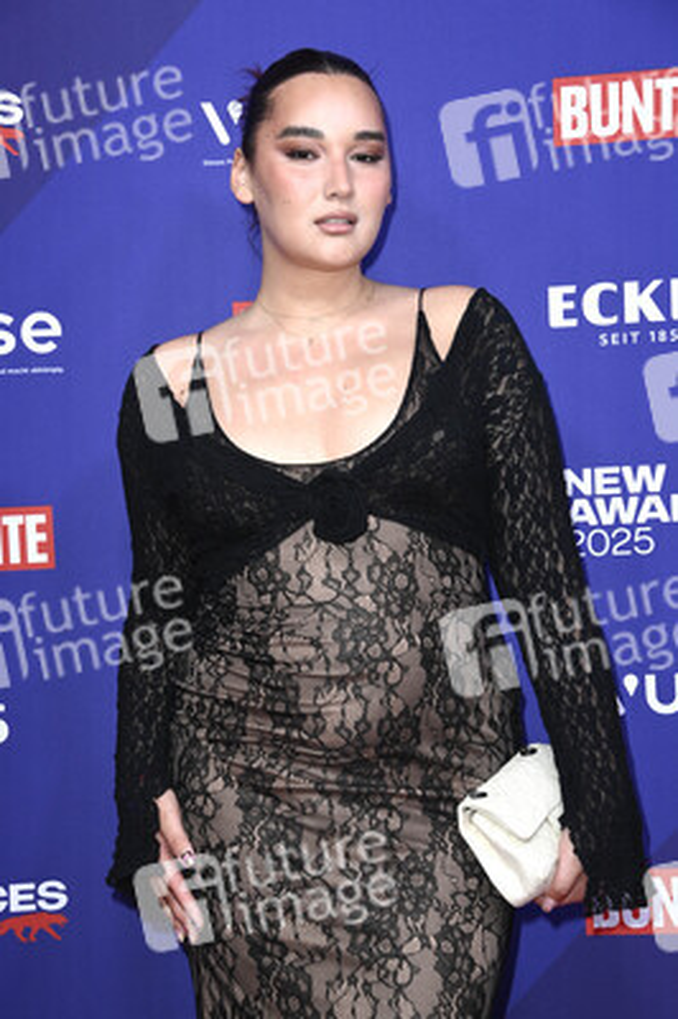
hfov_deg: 18.9
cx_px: 339
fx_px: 2037
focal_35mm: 72
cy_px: 510
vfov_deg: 28.1
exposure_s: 1/250
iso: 800
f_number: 5.6
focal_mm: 72
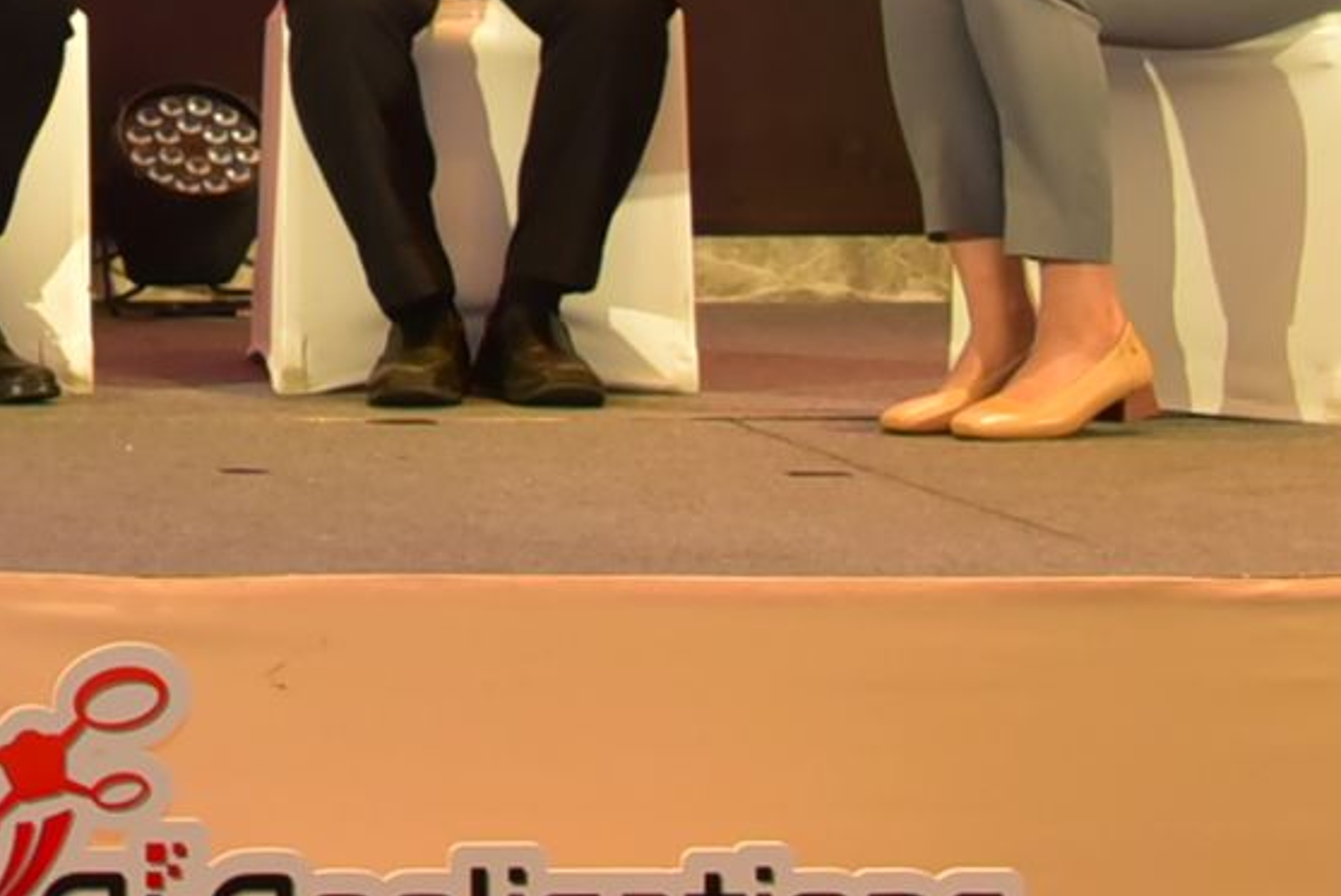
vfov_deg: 6.0
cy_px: -940
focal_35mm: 224
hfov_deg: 8.9
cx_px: -899
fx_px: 8350
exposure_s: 1/100
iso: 1600
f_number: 6.3
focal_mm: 50
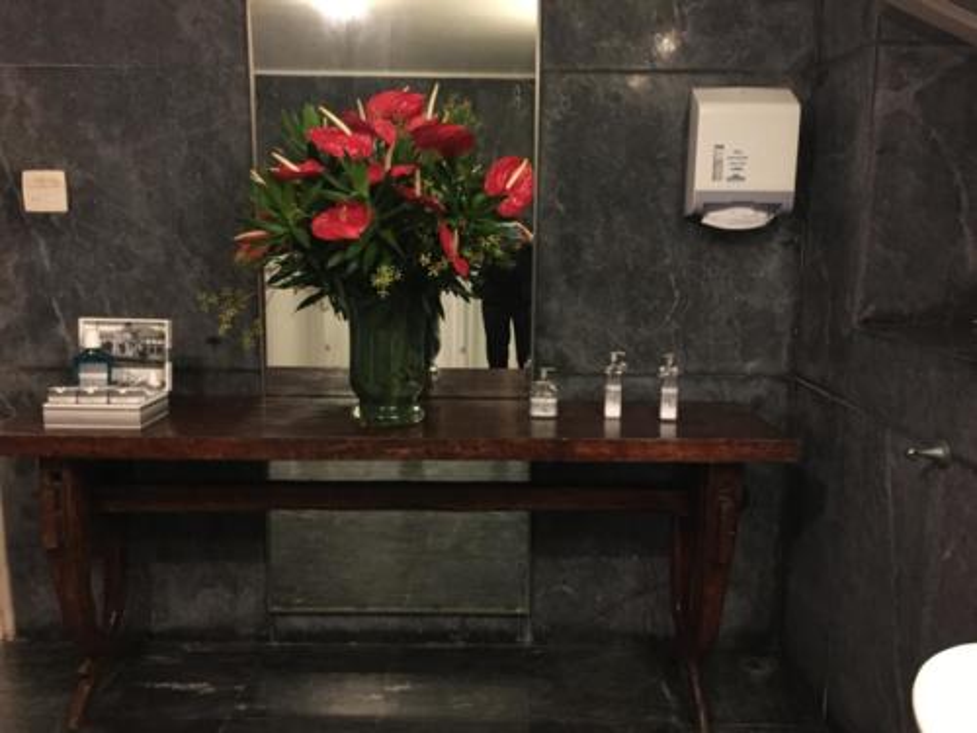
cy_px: 366
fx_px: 818
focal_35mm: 29
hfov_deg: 61.7
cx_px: 488
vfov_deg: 48.2
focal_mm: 4.15
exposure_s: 1/15
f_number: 2.2
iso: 500
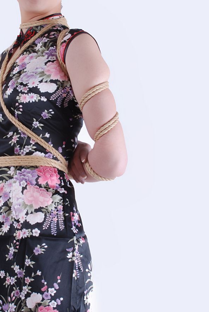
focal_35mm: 96
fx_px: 833
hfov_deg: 14.2
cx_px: 36
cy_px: 148
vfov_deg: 21.2
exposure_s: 1/8
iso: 100
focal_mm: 35
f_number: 13
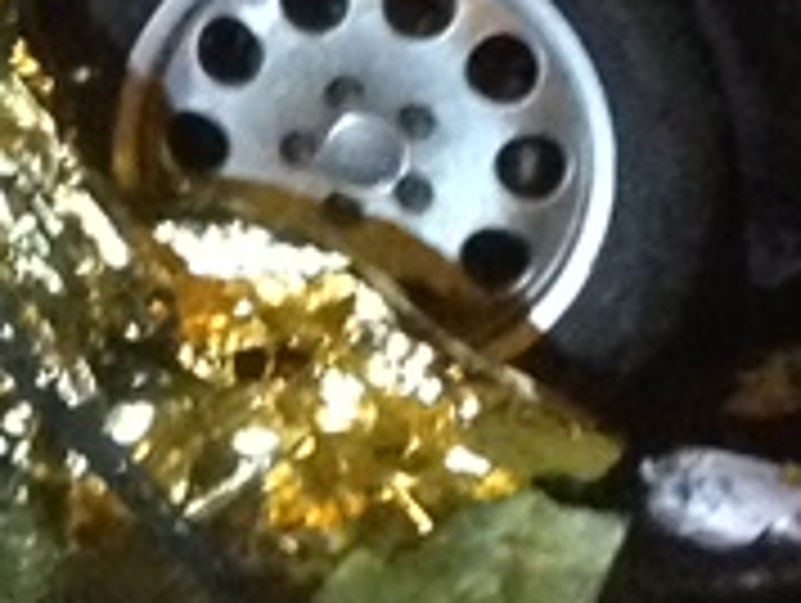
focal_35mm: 237
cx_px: -338
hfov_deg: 8.2
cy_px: -302
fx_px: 5491
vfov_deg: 6.2
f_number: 2.4
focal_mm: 4.12
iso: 800
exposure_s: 1/15
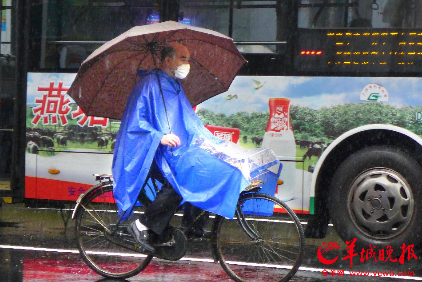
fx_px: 1583
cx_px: 211
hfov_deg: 15.2
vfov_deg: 10.2
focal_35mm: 135
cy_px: 141
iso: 800
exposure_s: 1/500
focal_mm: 17.7
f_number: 2.3
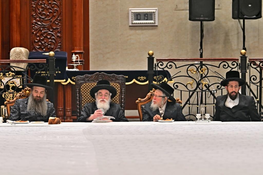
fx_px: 1205
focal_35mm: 165
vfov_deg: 8.3
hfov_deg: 12.5
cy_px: 88
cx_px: 132
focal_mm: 110
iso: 250
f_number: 2.8
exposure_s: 1/400
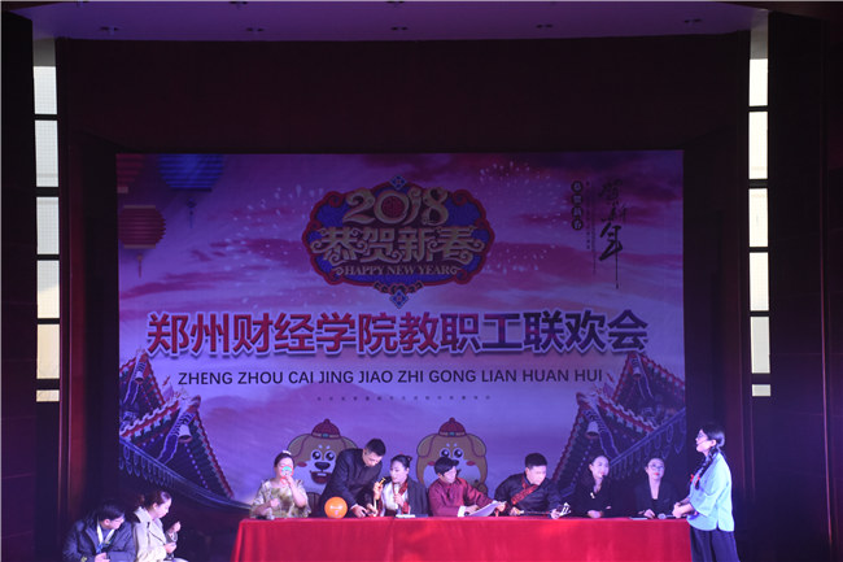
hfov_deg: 27.0
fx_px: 1756
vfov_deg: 18.2
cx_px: 422
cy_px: 281
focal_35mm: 75
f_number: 4.8
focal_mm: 50
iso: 2000
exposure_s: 1/200
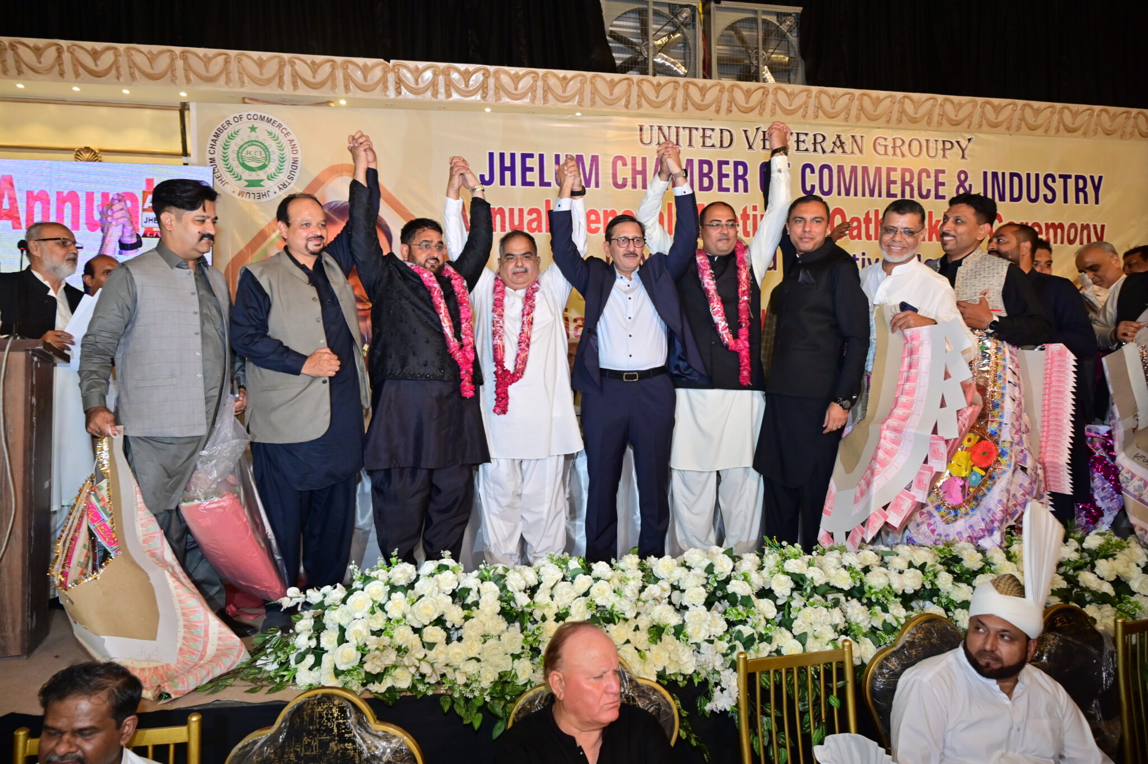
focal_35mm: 24
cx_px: 574
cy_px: 382
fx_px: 765
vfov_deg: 53.1
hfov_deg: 73.8
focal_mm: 24
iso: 1600
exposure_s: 1/125
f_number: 5
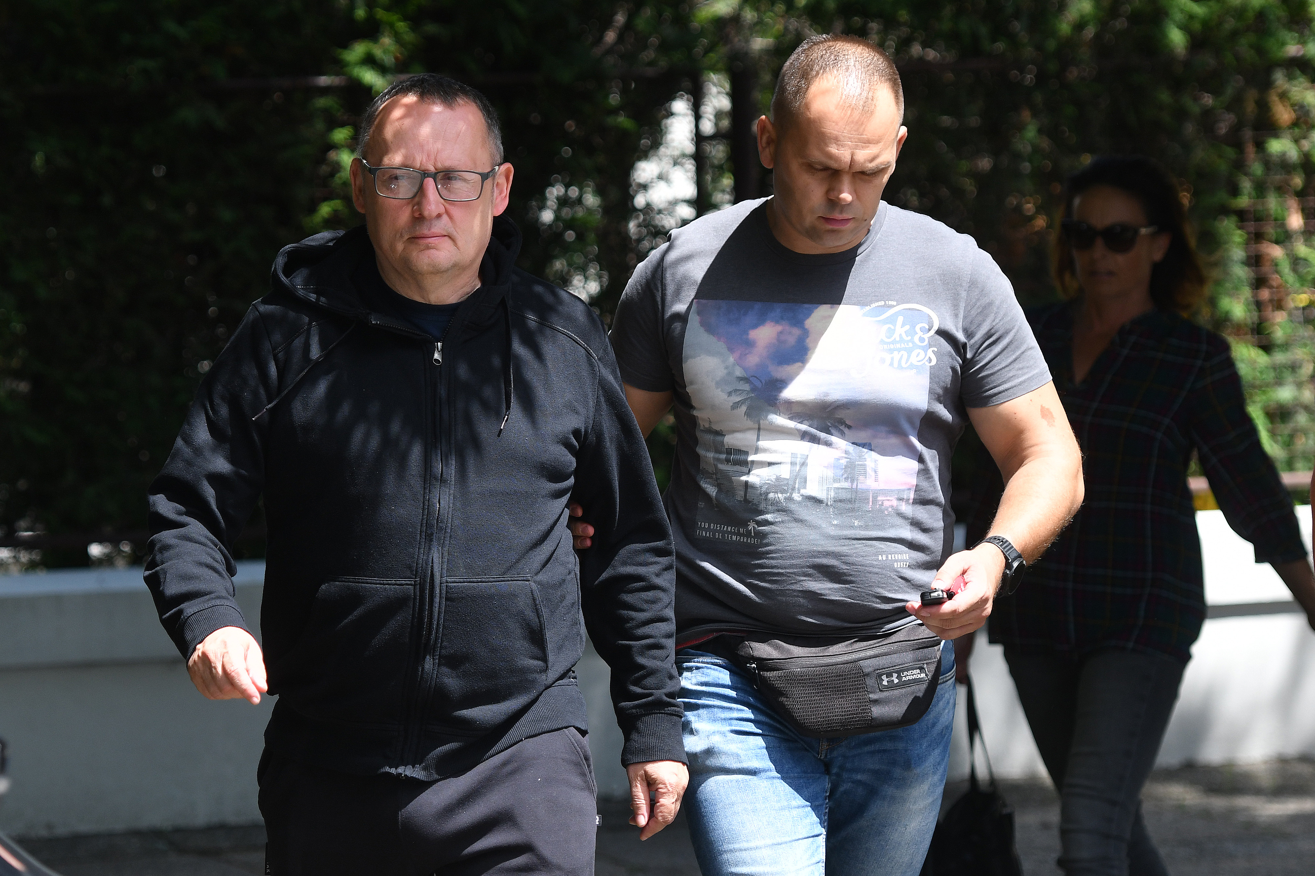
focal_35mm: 105
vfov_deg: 13.0
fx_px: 3835
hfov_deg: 19.5
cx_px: 658
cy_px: 438
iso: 200
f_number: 5
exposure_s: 1/1600
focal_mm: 105
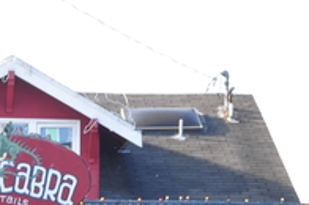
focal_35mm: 208
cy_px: 295
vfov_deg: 6.5
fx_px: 1778
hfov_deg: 9.8
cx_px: -44
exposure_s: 1/80
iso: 200
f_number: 5.3
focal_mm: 45
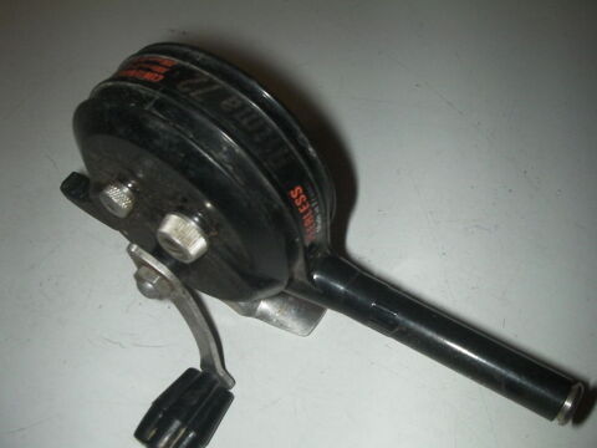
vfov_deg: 37.7
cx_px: 298
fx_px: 655
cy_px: 224
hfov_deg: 49.0
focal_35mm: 38
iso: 200
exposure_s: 1/30
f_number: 5.6
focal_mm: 6.3
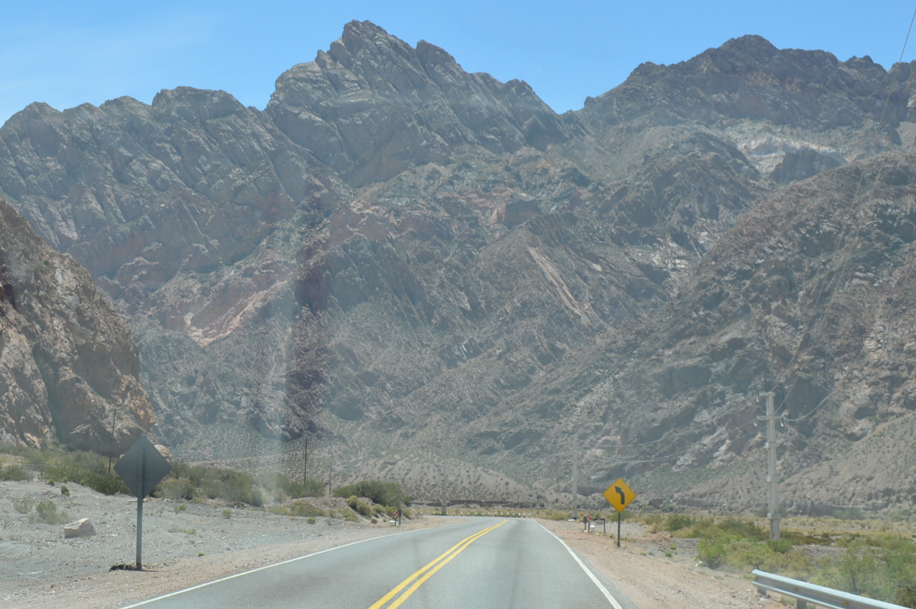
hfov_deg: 32.1
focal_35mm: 62
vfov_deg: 21.8
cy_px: 214
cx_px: 301
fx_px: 1576
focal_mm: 24
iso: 100
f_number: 7.1
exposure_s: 1/200
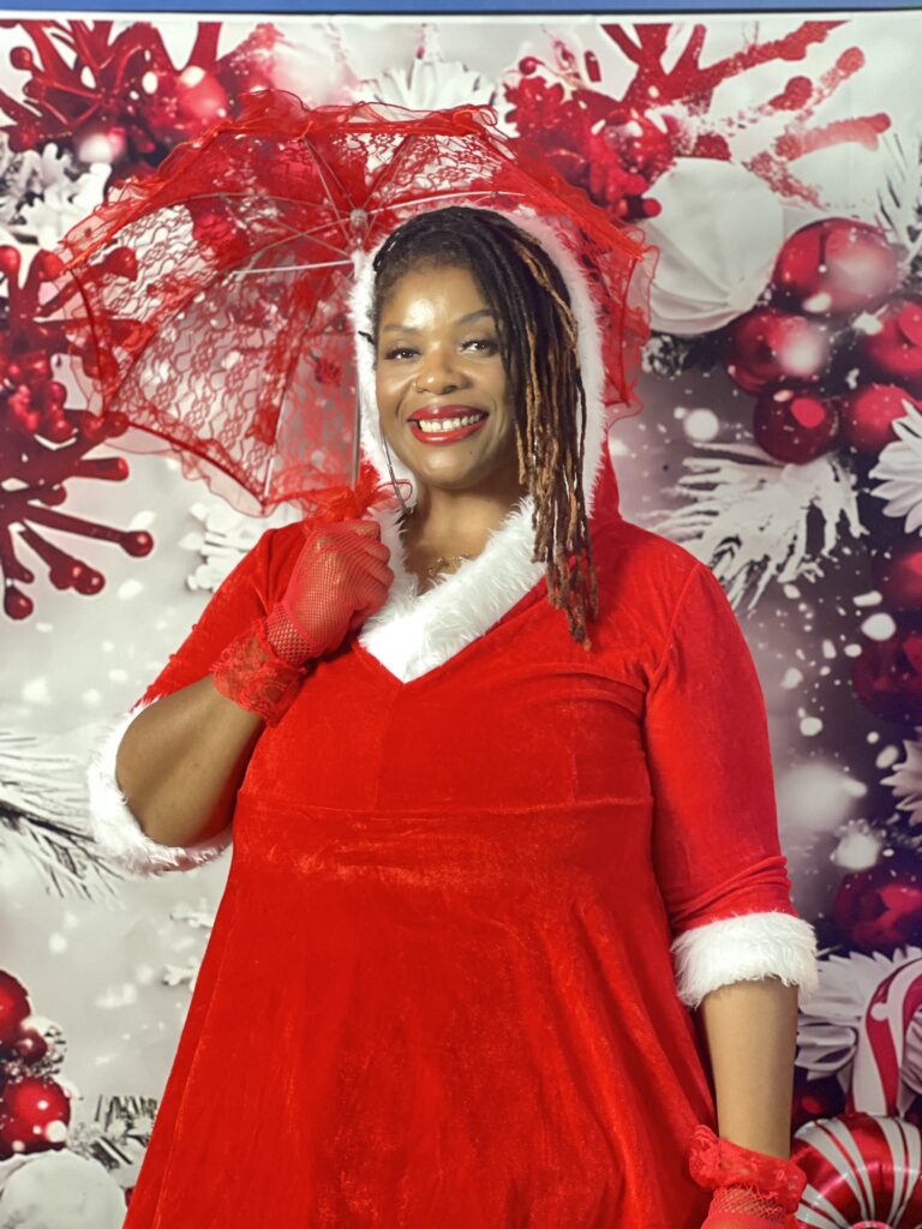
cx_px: 461
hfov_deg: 19.1
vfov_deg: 25.3
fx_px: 2735
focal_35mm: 77
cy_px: 614
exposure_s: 1/15
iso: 500
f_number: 2.8
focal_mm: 9
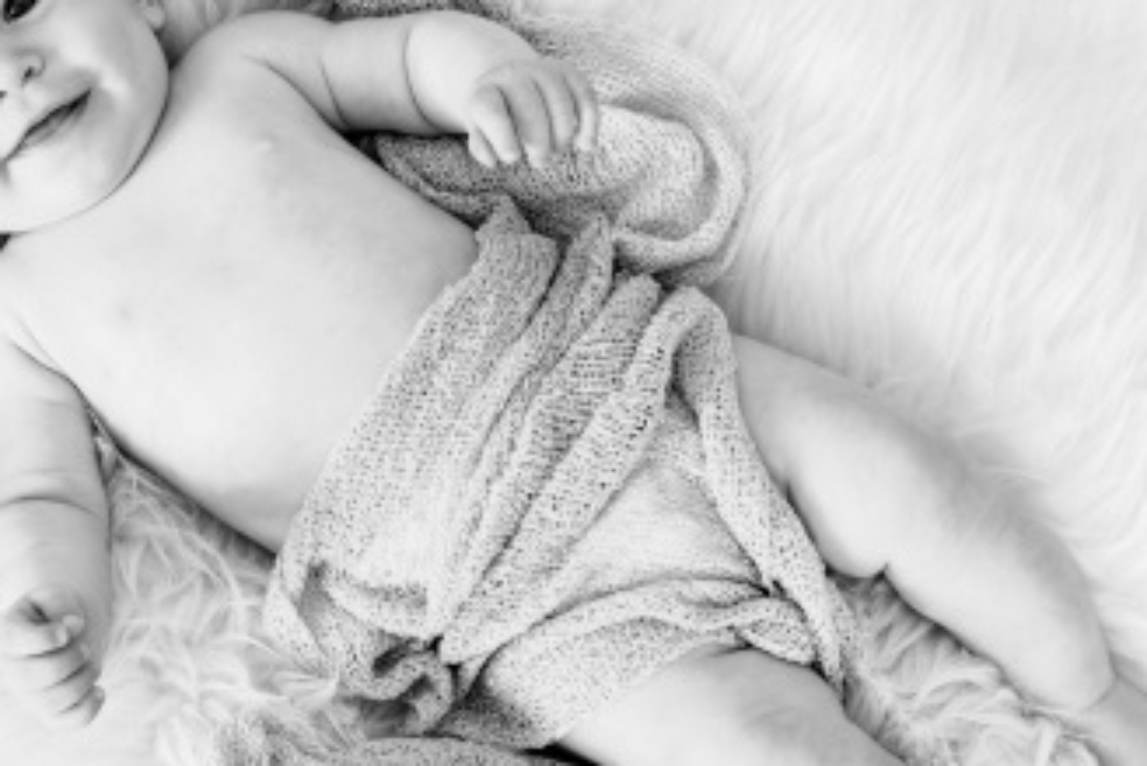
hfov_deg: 21.4
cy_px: 238
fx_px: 3028
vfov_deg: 14.4
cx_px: 392
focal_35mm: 95
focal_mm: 52
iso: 720
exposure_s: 1/125
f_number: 5.6
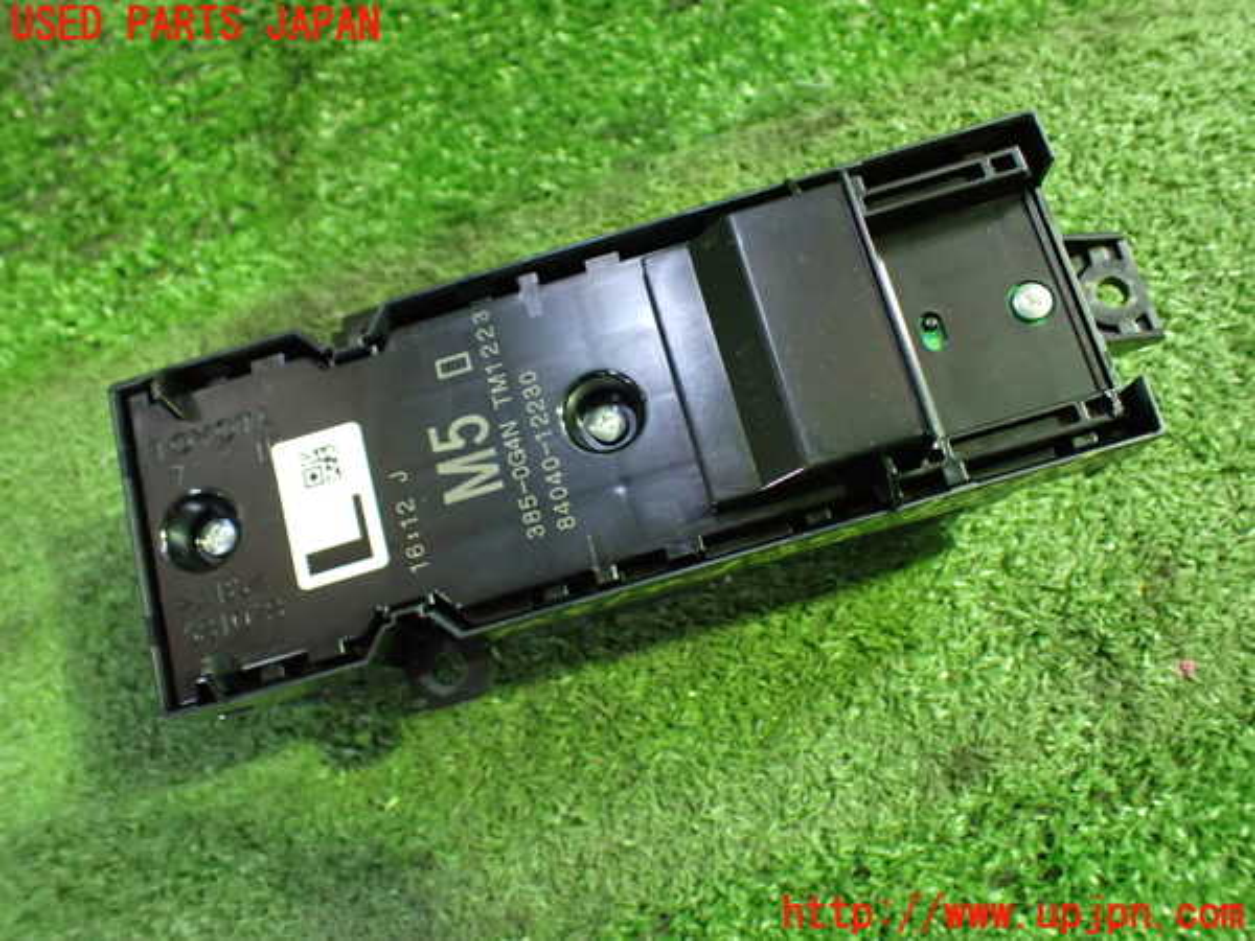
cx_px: 628
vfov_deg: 46.8
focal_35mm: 30
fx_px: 1088
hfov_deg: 60.0
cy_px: 470
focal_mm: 5.4
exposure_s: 1/30
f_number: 2.3
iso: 1000
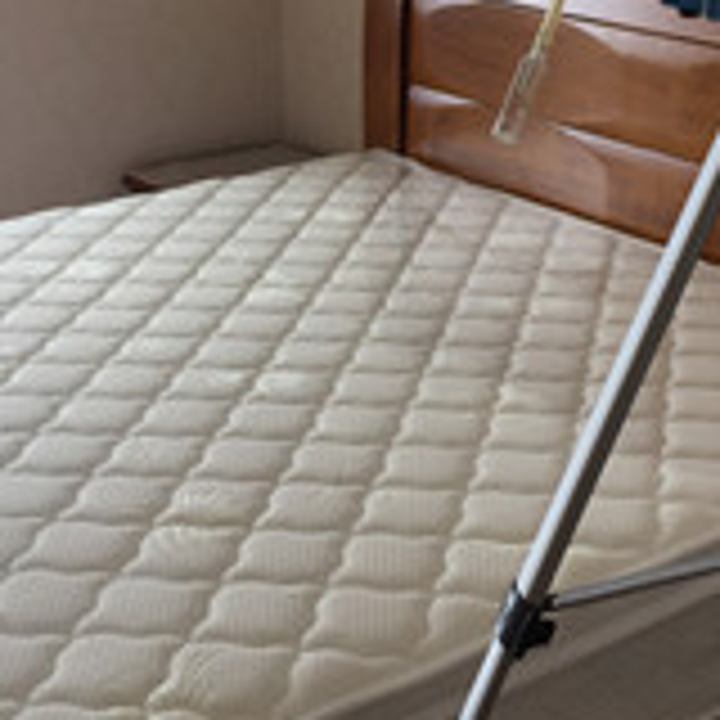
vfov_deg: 26.7
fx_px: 1506
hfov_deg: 26.8
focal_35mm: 64
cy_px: 234
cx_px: 432
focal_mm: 4.15
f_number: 2.2
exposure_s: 1/100
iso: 50
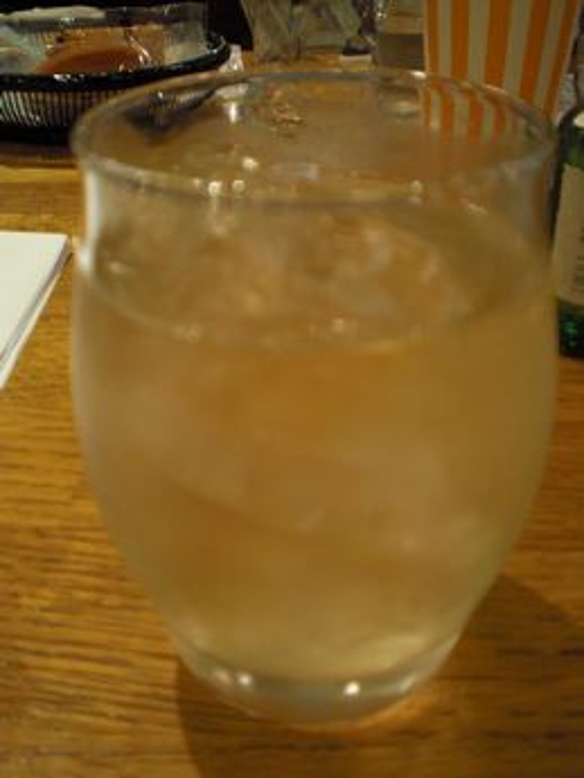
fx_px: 854
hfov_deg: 37.7
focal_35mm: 38
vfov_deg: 49.0
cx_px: 292
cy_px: 389
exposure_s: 1/60
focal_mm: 6.3
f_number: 3.1
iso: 400
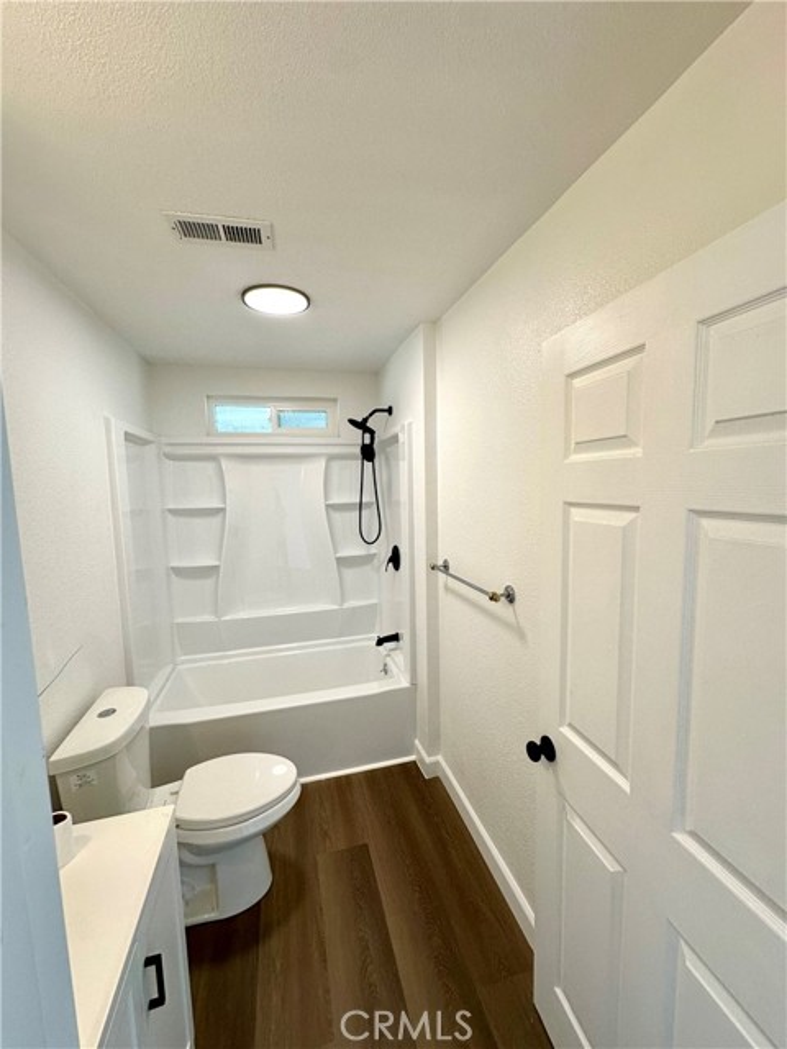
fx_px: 424
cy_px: 524
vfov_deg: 102.1
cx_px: 394
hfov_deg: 85.7
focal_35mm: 14
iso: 125
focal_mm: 2.22
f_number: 2.2
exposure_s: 1/120
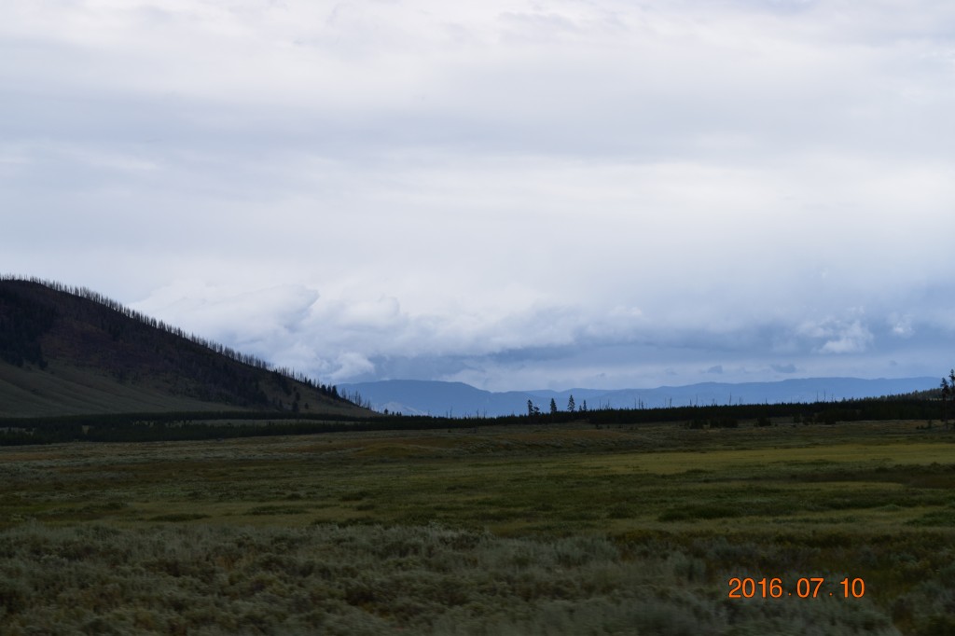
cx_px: 478
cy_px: 318
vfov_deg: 16.5
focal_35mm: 82
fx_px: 2188
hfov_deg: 24.6
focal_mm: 55
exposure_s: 1/400
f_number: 11
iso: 400
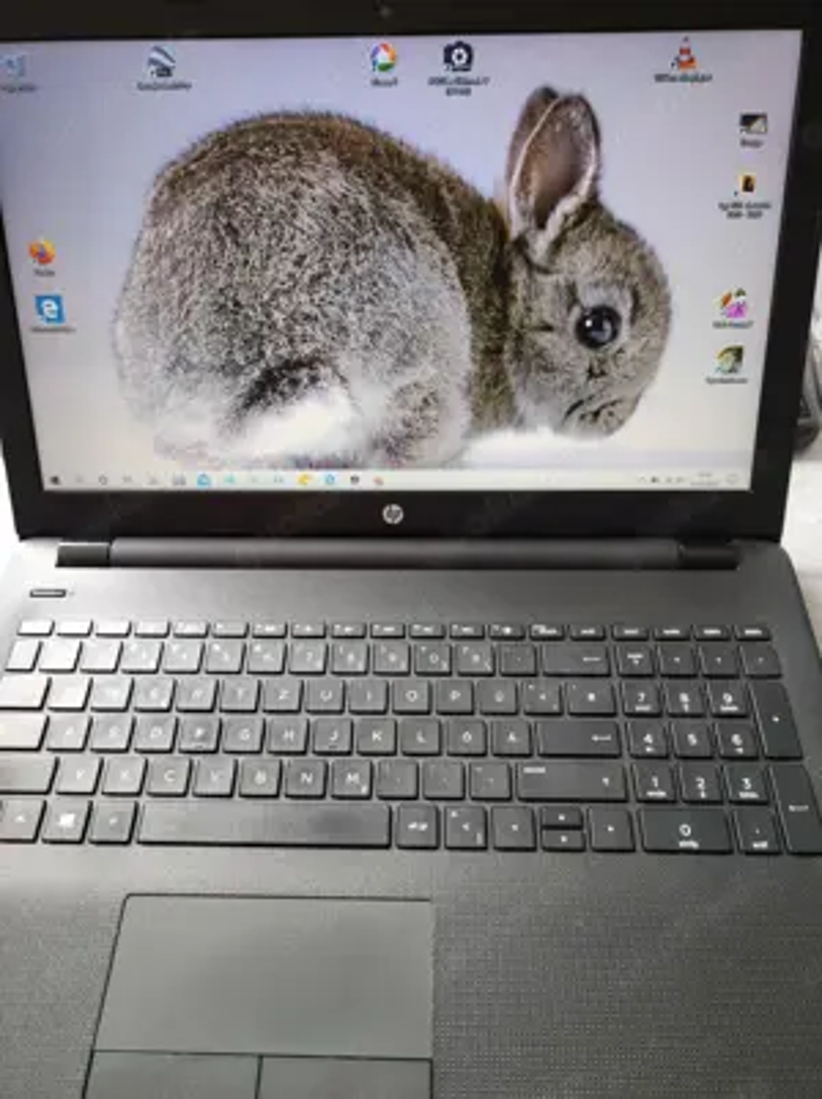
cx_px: 411
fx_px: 793
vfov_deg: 69.4
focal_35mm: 25
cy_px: 550
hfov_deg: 54.8
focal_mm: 4.7
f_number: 1.79
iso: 582
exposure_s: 1/33
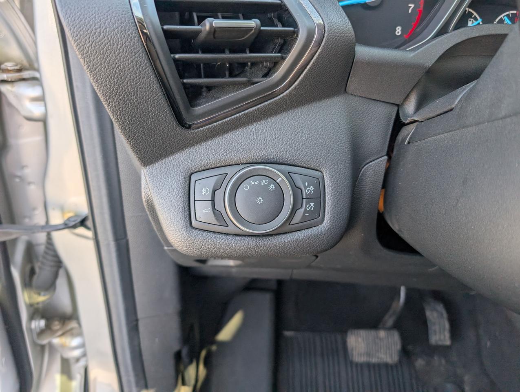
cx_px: 260
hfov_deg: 71.5
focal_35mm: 24
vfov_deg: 56.9
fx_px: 361
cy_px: 196
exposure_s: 1/798
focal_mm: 6.9
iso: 20
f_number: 1.68
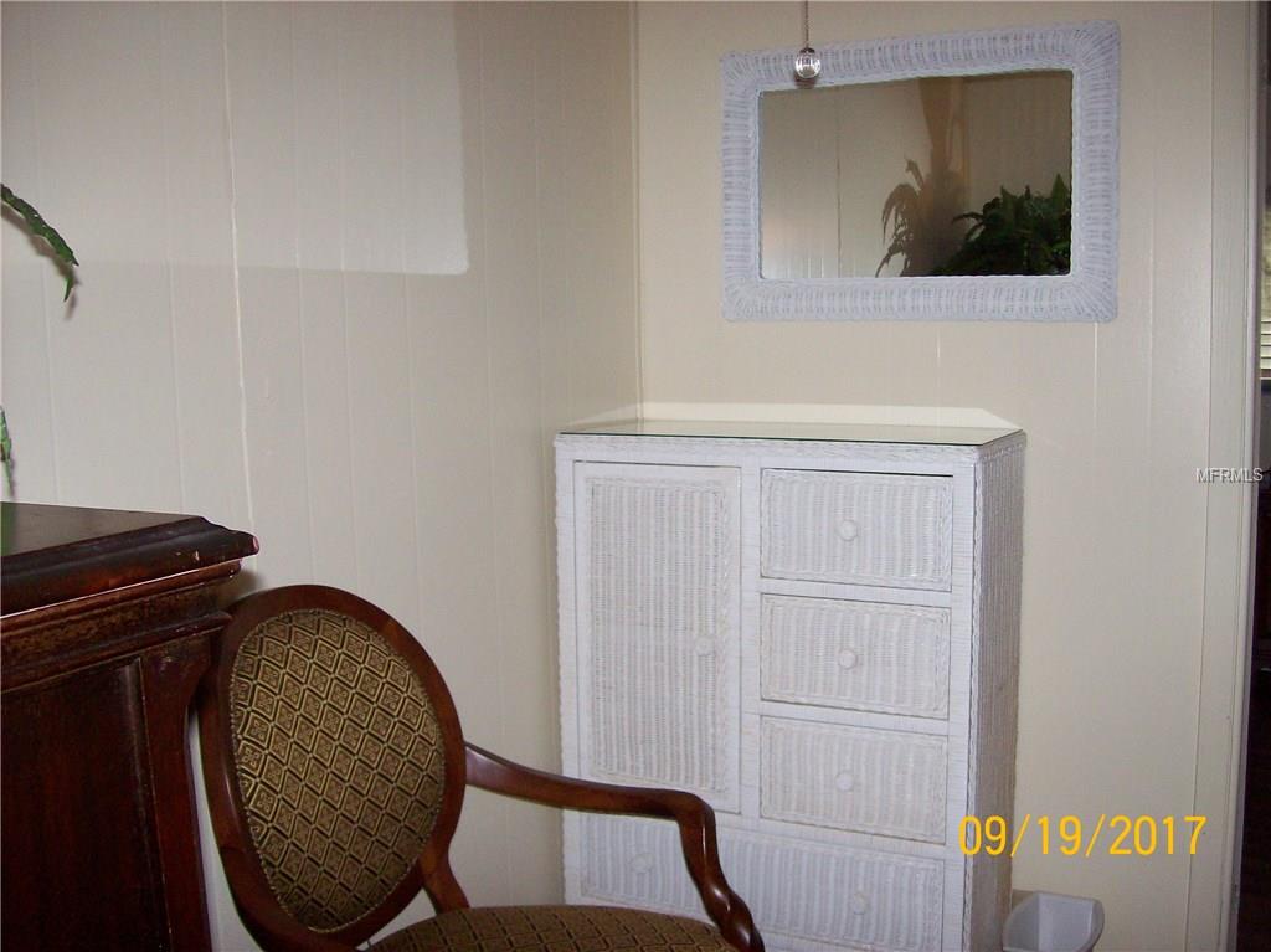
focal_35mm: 36
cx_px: 636
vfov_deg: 39.6
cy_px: 476
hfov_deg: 51.4
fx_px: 1321
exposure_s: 1/64
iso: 140
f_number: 2.7
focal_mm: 6
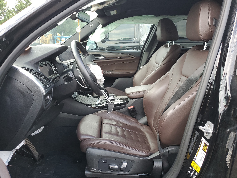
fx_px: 178
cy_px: 89
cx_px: 118
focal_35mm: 26
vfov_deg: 53.1
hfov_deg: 67.3
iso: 79
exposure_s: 1/120
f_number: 1.5
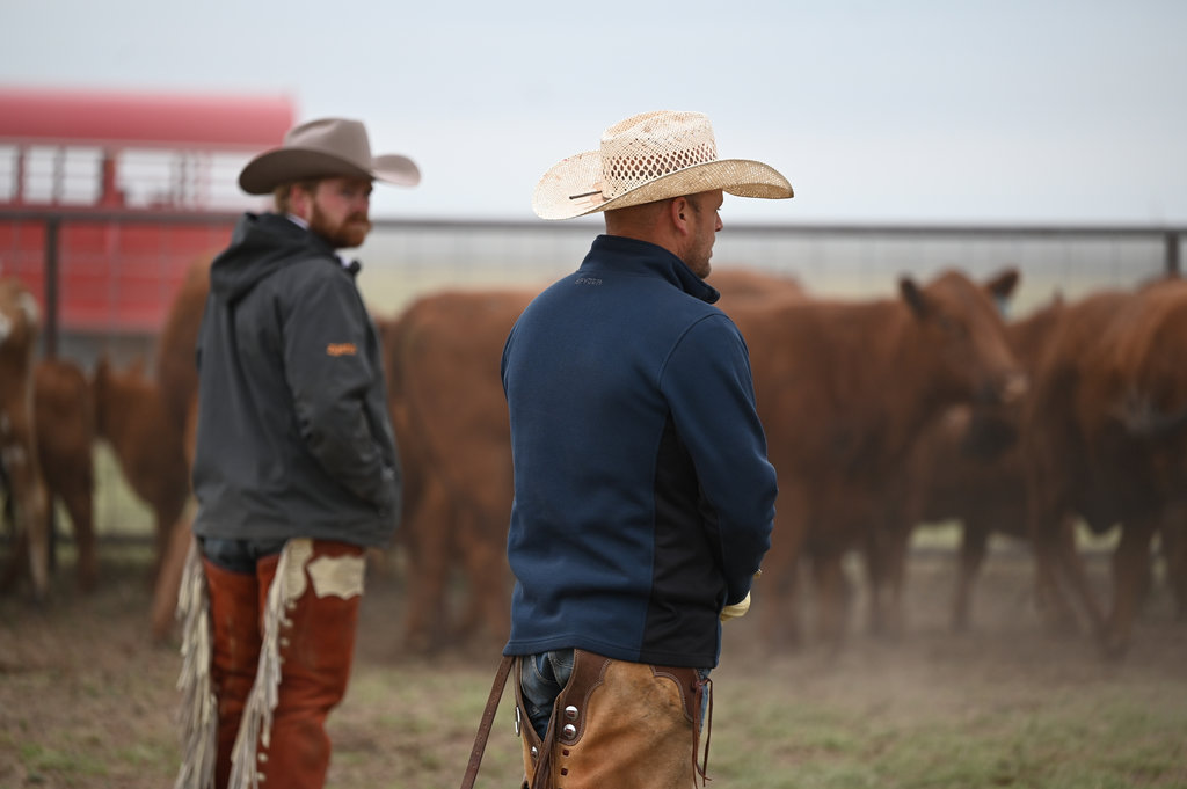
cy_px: 394
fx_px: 5765
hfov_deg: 11.8
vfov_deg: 7.8
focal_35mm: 175
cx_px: 594
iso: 400
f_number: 2.8
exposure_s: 1/320
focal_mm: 175
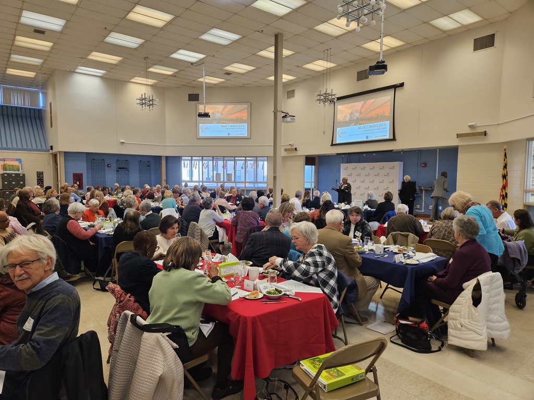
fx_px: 355
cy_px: 200
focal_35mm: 23
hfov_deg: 73.9
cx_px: 267
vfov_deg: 58.9
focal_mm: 5.4
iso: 200
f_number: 1.8
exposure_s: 1/120
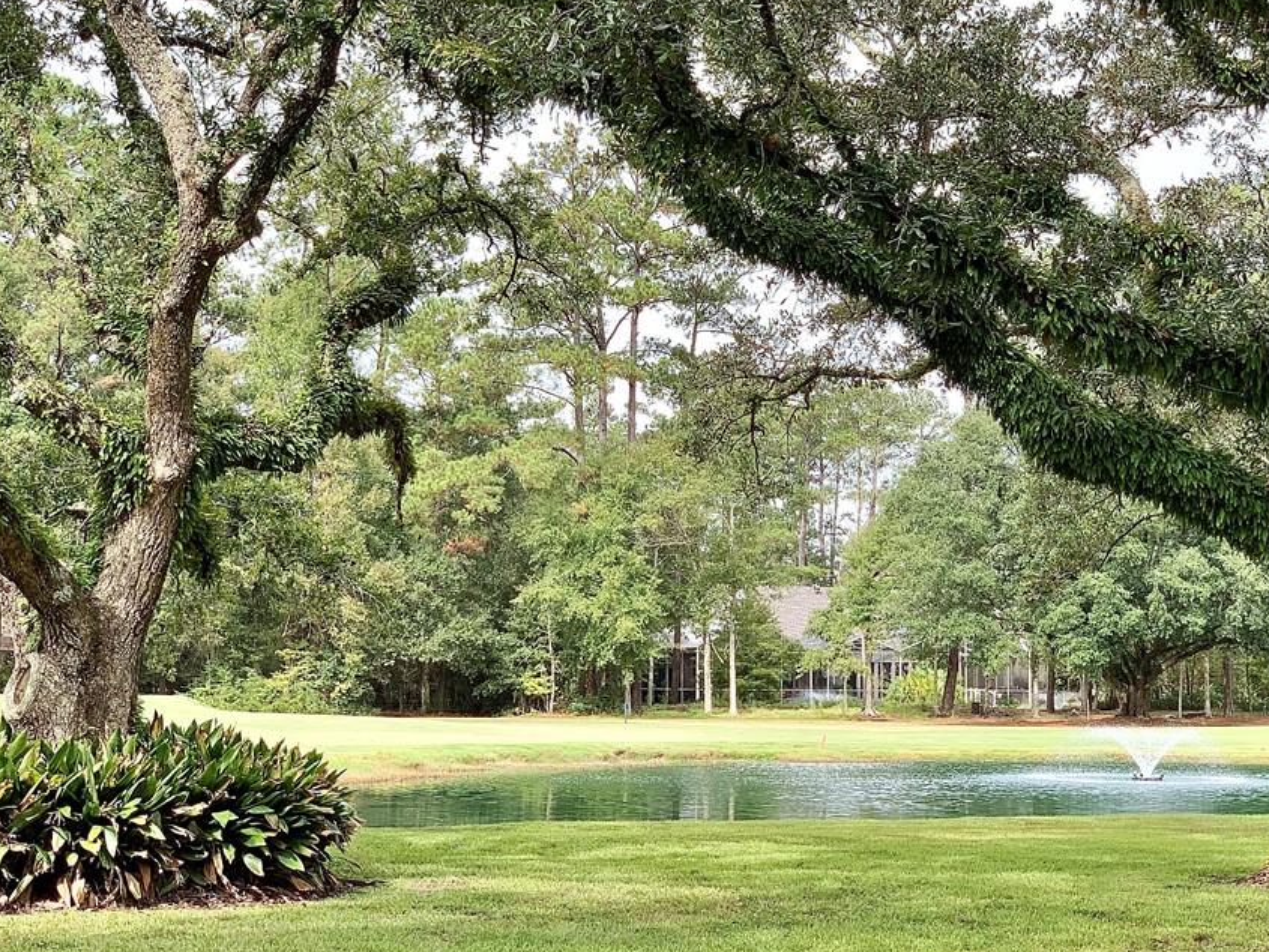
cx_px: 731
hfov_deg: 30.7
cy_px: 393
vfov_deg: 23.3
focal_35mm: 63
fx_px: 2310
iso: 16
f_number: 2.4
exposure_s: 1/212
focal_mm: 6
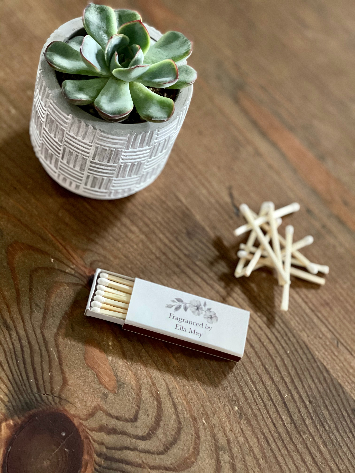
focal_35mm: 64
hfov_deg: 22.9
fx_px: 875
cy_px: 236
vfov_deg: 30.3
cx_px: 178
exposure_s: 1/22
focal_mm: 7.5
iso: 500
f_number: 2.2
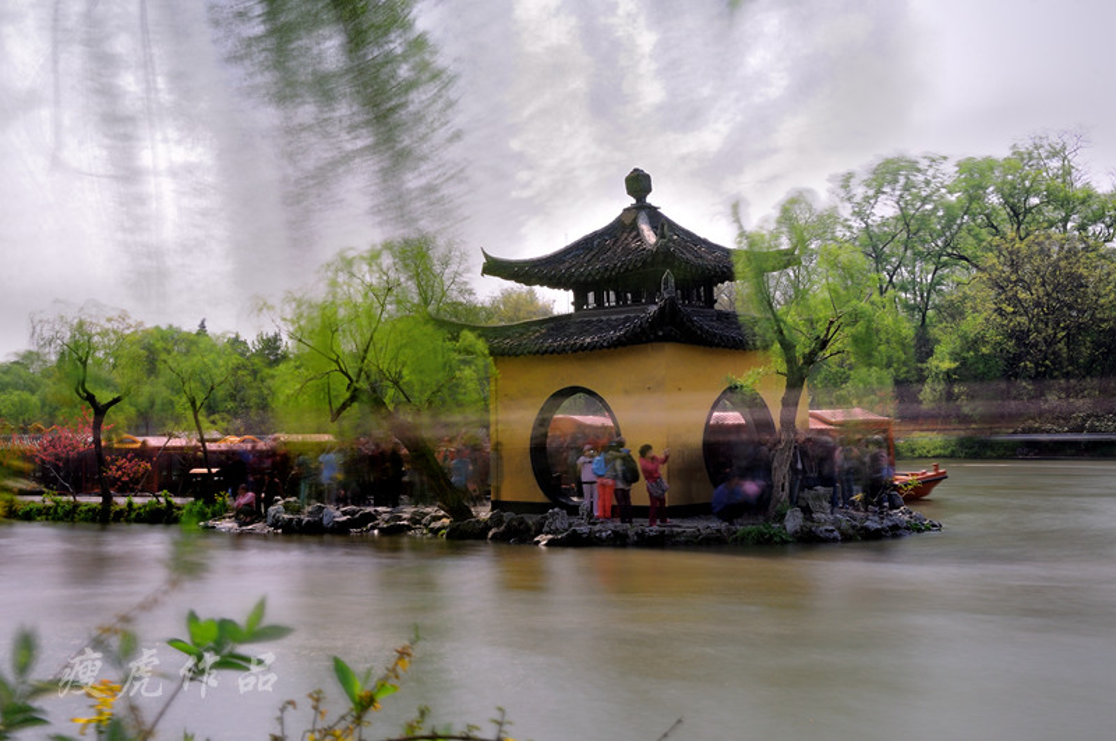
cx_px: 558
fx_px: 1439
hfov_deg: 42.4
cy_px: 370
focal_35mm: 46
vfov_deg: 28.9
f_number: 20
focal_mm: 31
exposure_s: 30
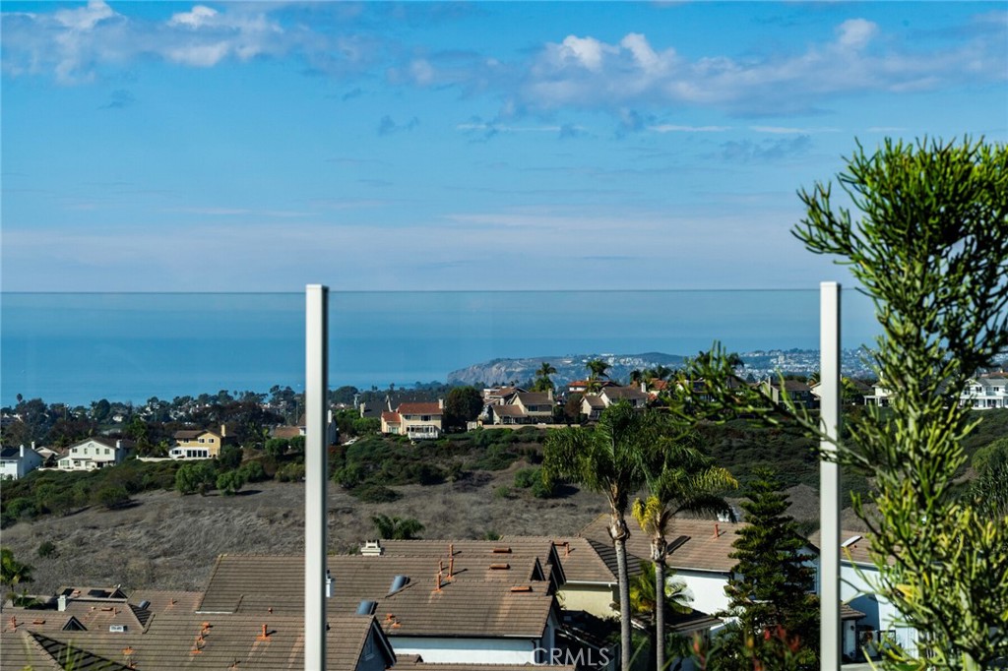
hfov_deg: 19.5
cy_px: 336
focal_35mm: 105
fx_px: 2939
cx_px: 504
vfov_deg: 13.0
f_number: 13
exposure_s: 1/640
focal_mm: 105
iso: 640
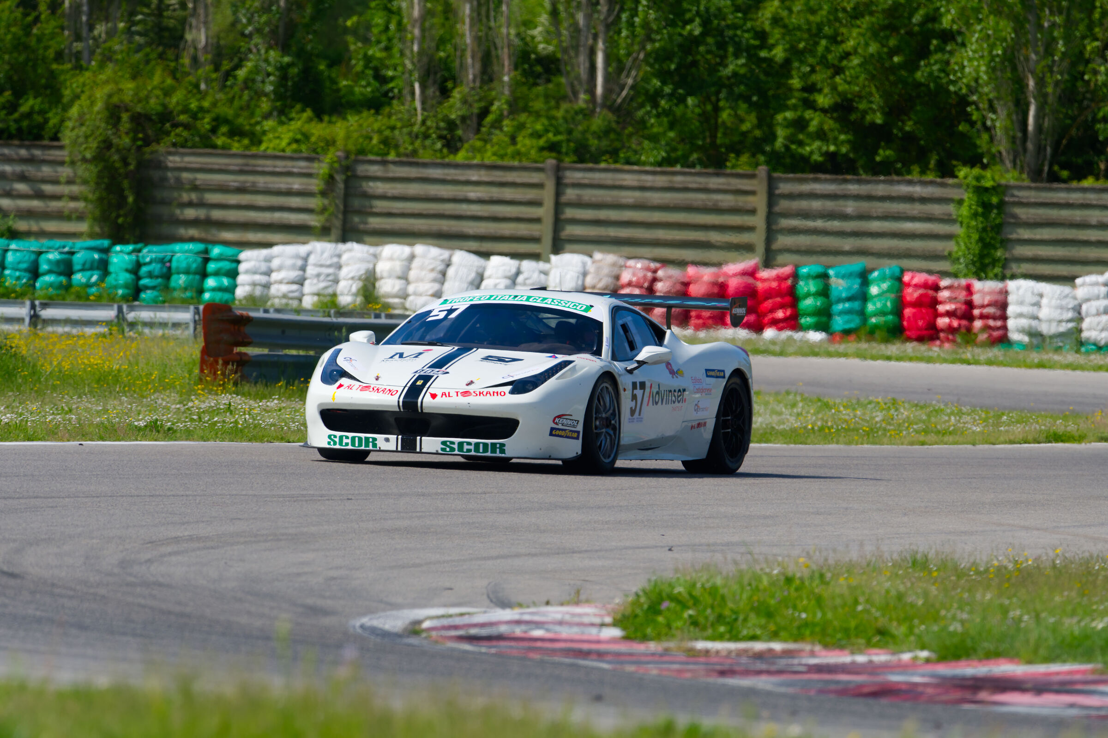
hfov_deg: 4.6
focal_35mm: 450
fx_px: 13844
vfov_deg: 3.1
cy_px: 369
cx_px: 554
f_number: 5.6
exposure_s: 1/2000
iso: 320
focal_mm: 300
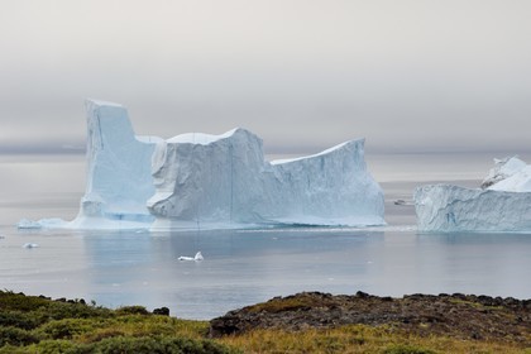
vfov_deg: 6.9
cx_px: 266
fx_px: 2950
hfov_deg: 10.3
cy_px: 177
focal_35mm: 200
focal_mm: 200
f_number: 11
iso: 200
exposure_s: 1/250
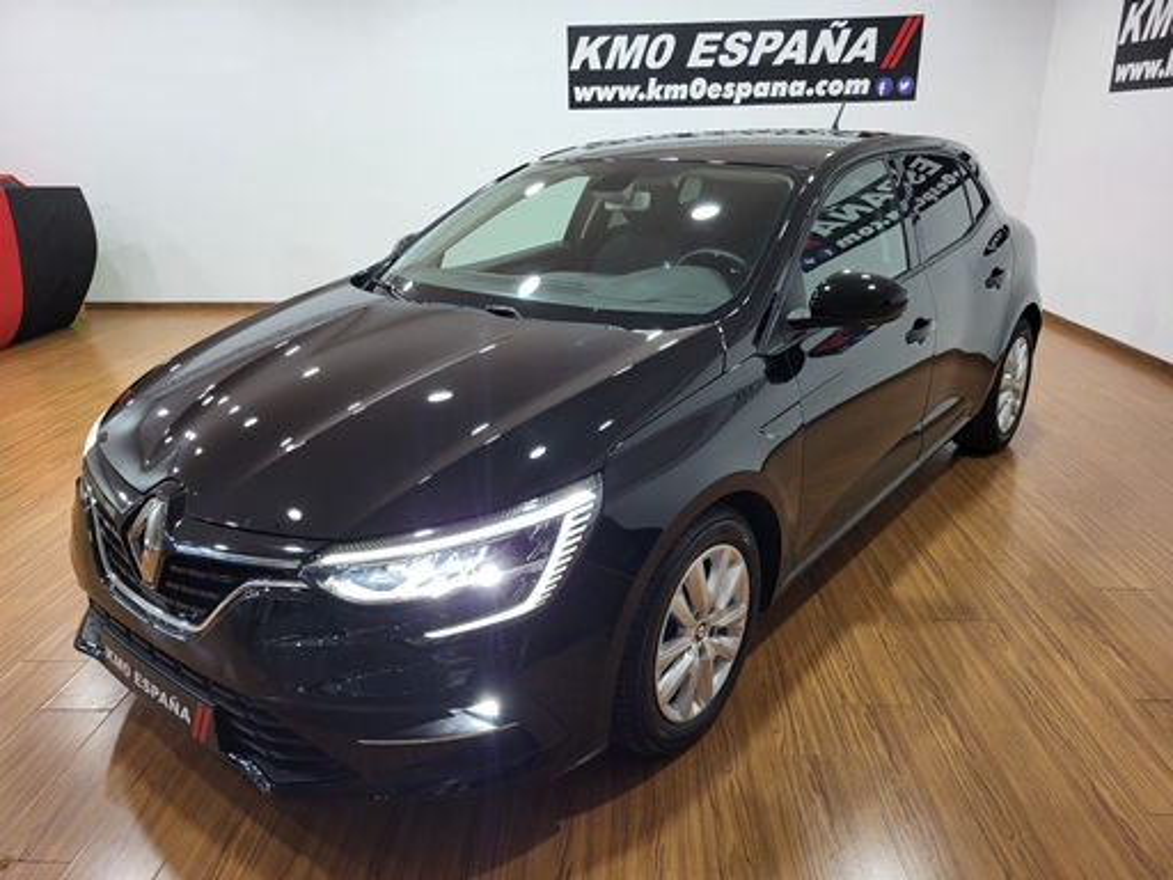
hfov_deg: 67.3
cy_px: 440
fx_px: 881
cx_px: 586
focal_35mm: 26
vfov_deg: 53.1
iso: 200
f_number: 1.8
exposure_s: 1/44.3
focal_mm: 5.4
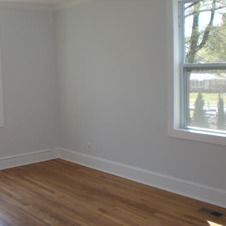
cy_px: 113
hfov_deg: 37.2
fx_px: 332
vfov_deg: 37.6
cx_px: 79
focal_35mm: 45
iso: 50
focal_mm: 6.3
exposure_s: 1/100
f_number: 3.1
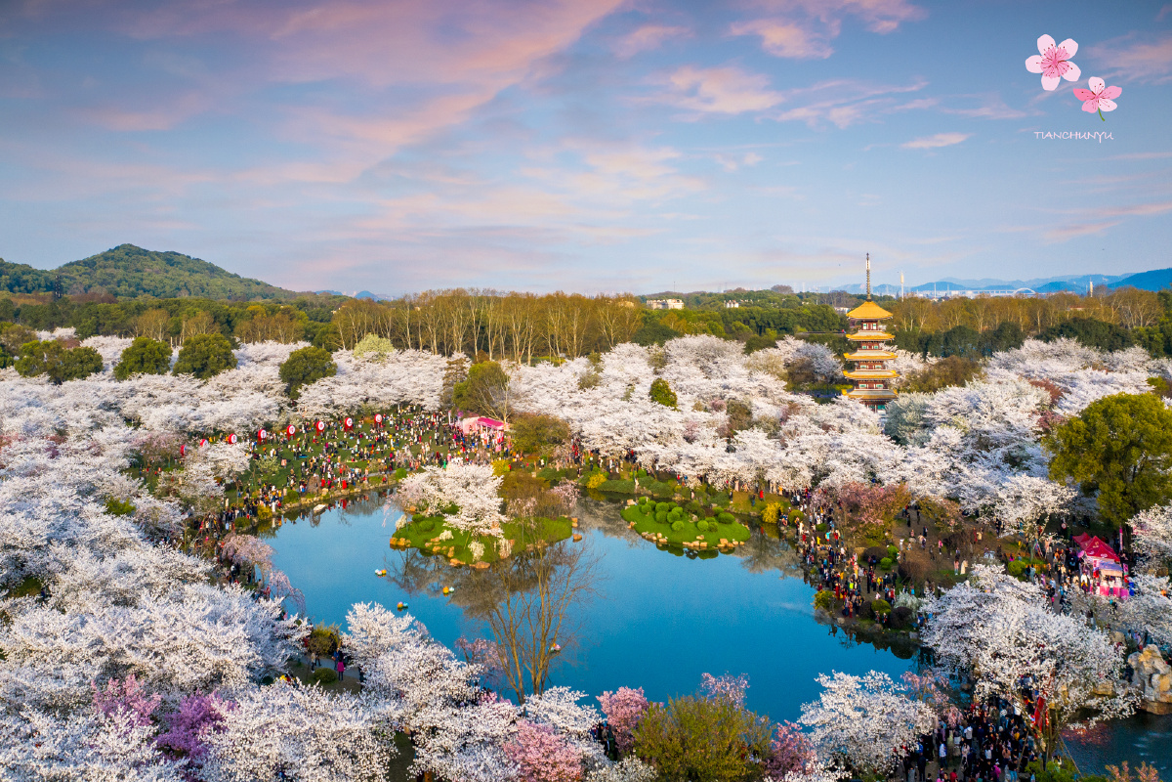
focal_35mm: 28
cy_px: 391
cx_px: 586
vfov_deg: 46.4
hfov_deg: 65.5
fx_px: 911
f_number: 5.6
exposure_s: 1/320
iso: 100
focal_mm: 10.26
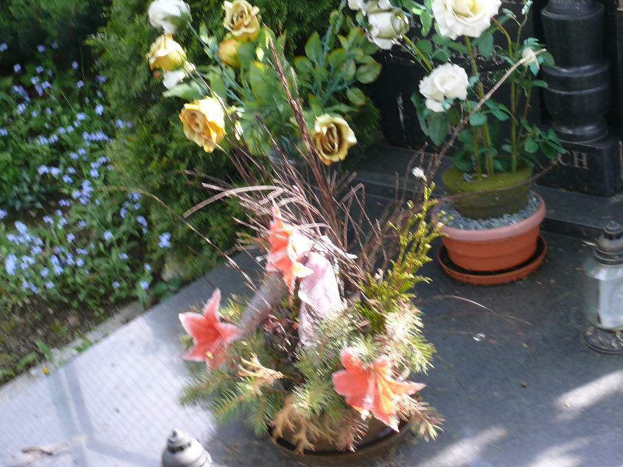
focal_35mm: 62
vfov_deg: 23.4
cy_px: 117
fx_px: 1116
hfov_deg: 30.6
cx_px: 484
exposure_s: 1/100
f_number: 3.2
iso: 100
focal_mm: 7.4
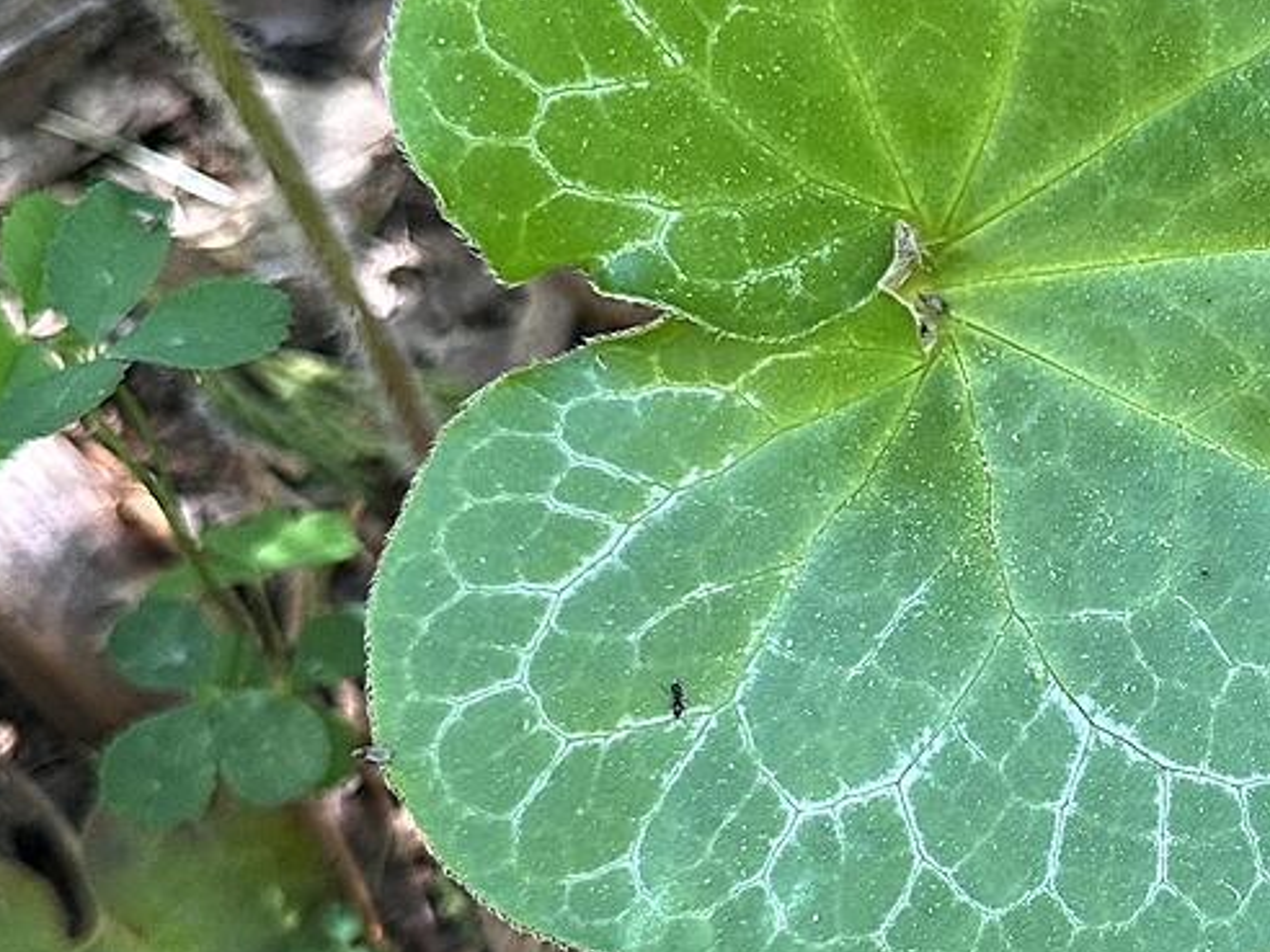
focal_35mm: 50
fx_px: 1834
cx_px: 1273
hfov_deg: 34.7
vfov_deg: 28.6
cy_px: 222
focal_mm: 6.86
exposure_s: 1/121
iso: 200
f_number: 1.78
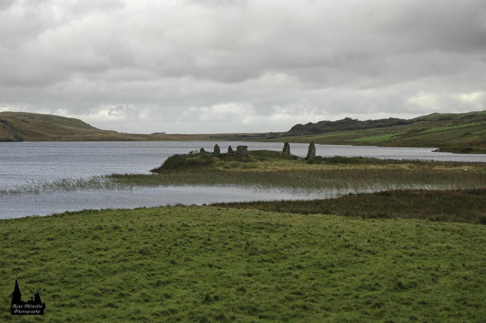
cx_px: 243
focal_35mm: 105
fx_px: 1416
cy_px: 162
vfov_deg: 13.0
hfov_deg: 19.5
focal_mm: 70
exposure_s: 1/200
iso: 200
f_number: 7.1
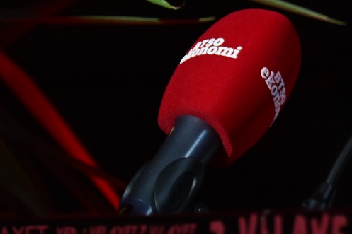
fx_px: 8845
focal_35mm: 905
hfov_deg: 2.3
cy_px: -124
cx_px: 327
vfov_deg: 1.5
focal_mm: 150
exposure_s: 1/30
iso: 640
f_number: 2.8
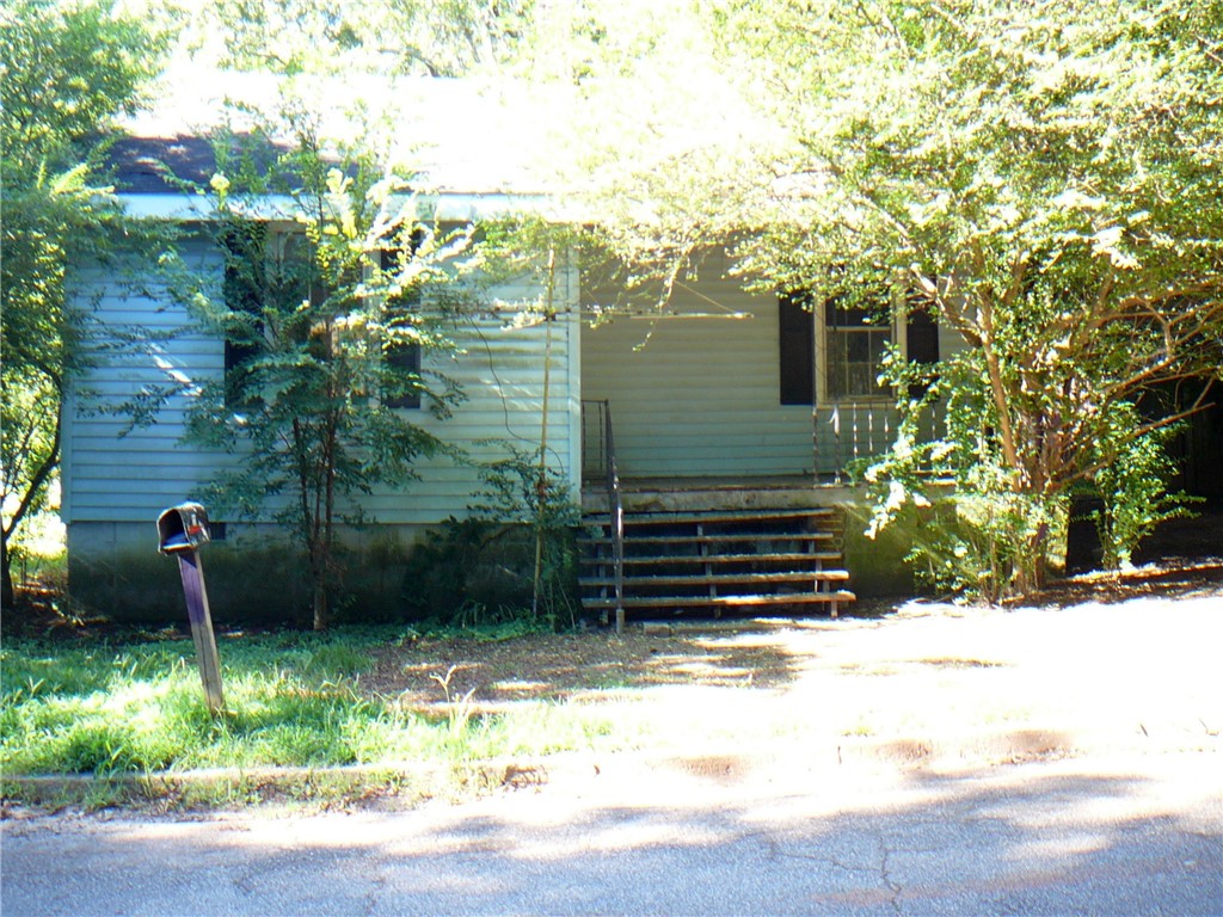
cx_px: 612
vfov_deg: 40.7
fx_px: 1237
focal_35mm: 35
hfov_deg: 52.6
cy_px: 458
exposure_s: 1/30
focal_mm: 5.2
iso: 80
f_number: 2.8
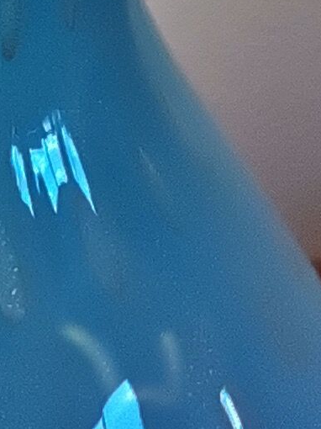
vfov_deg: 8.9
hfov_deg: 7.3
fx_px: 2524
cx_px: 21
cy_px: -563
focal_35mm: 204
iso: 50
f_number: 1.8
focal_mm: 4.75
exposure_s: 3
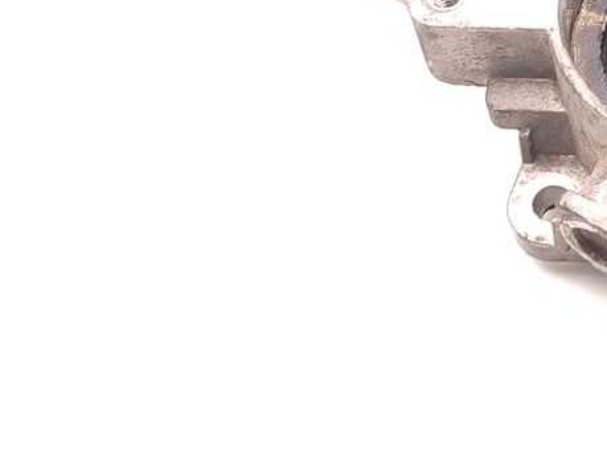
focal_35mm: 67
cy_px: 36
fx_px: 1175
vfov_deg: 21.4
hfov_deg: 26.0
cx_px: 718
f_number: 1.89
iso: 200
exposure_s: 1/80
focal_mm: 5.89
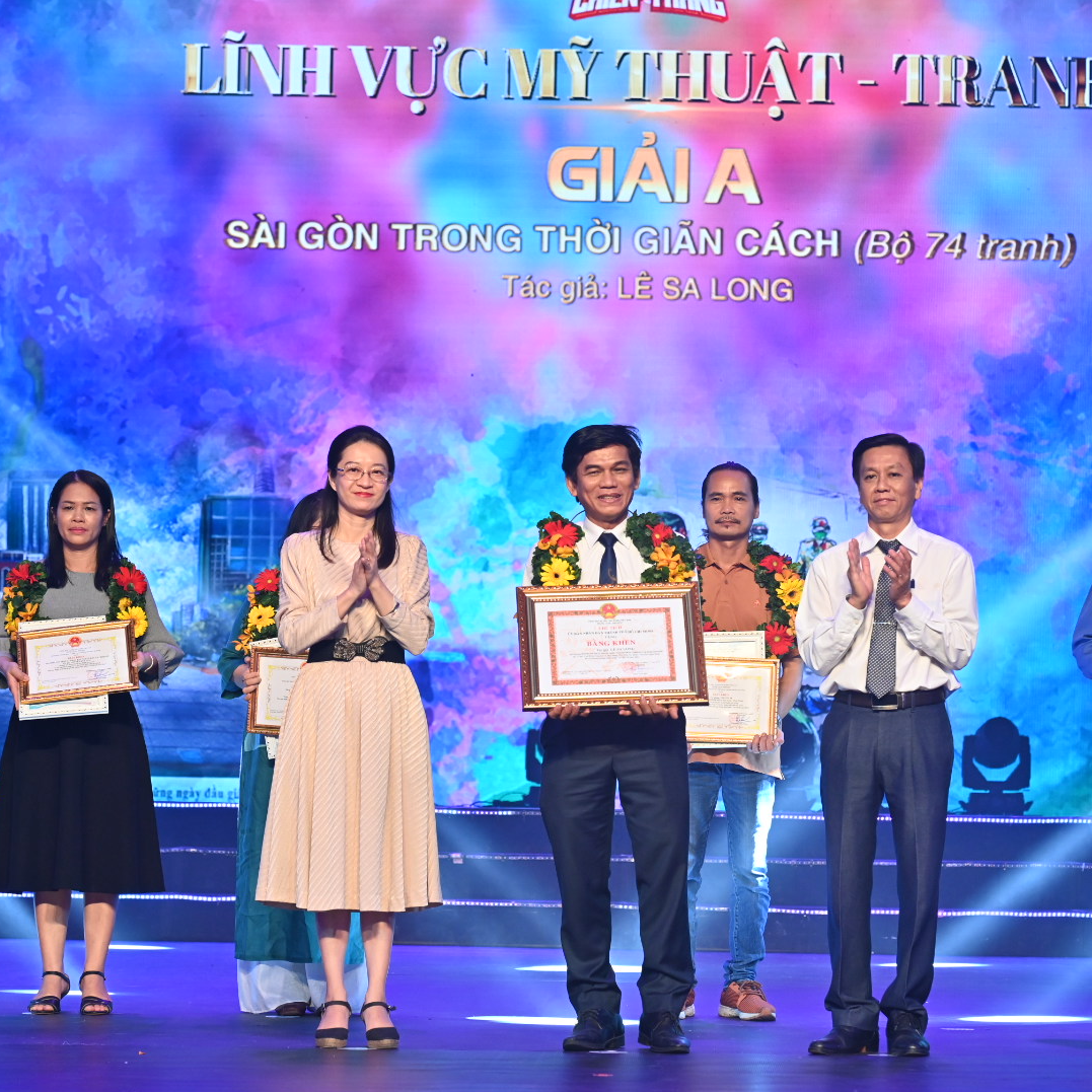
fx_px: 4104
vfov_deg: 15.2
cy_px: 547
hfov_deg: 15.1
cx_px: 697
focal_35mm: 115
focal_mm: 90
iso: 2000
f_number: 5.6
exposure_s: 1/160
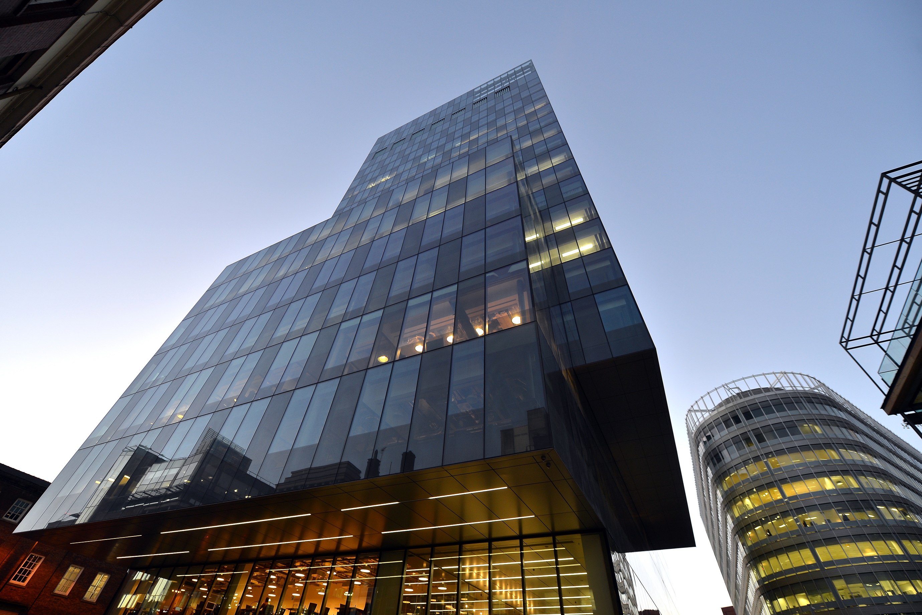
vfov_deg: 81.2
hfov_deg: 104.3
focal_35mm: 14
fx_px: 359
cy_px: 308
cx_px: 461
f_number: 2.8
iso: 250
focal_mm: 14
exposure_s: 1/25
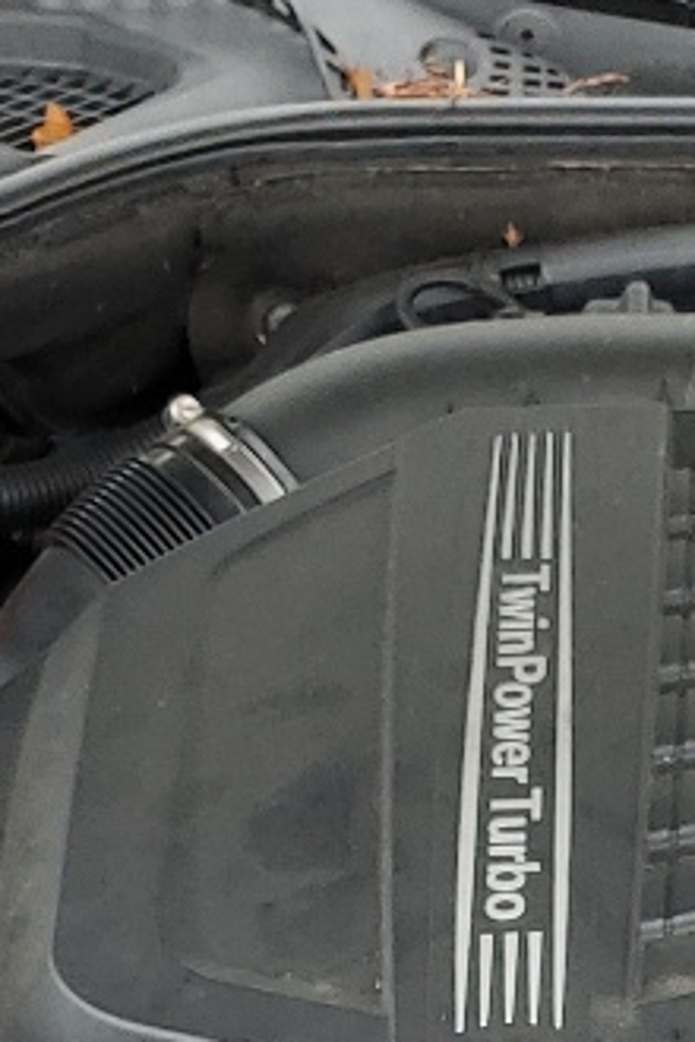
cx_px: 929
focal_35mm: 131
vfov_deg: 14.7
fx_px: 3793
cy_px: 1519
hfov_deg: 10.2
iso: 50
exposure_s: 1/156
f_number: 1.5
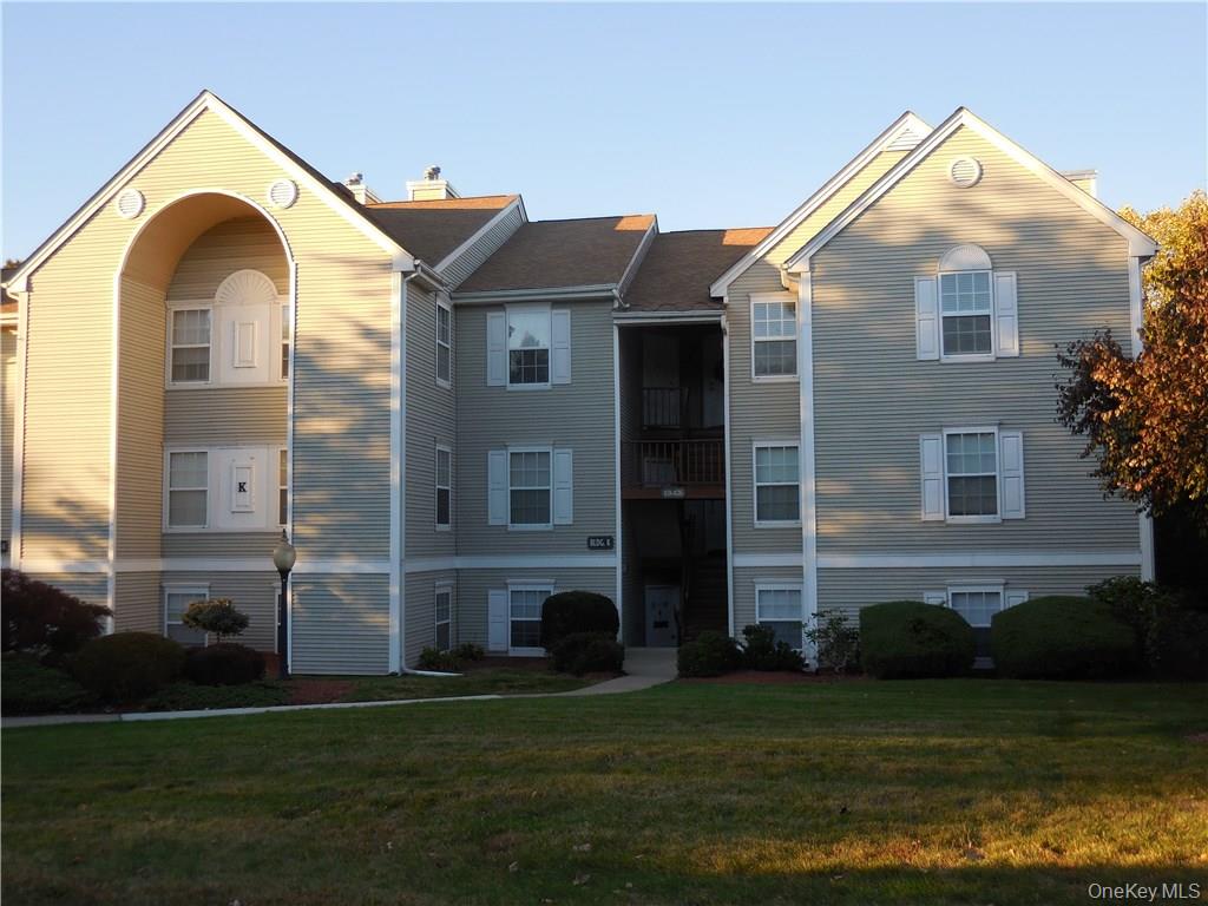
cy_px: 453
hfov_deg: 55.4
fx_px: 1152
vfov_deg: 42.9
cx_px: 604
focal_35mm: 33
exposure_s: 1/250
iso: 125
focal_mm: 5.9
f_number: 3.7
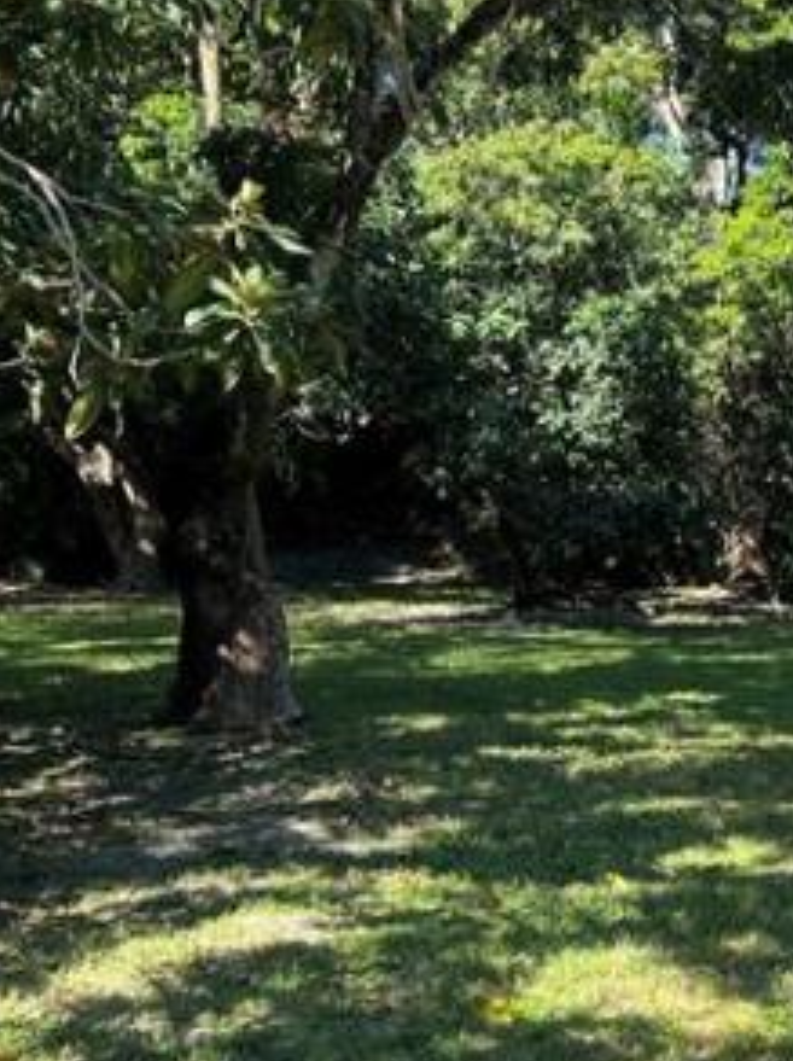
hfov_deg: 22.5
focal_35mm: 64
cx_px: 674
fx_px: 1959
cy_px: 482
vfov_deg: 30.3
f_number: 1.5
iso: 50
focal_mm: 5.7
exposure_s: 1/917
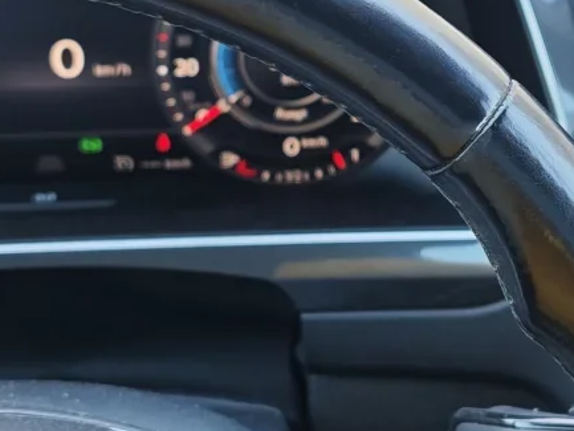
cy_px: 85
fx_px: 1692
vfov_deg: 14.4
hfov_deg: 19.0
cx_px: 473
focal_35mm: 102
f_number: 1.6
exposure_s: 1/66.4
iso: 80
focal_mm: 6.55
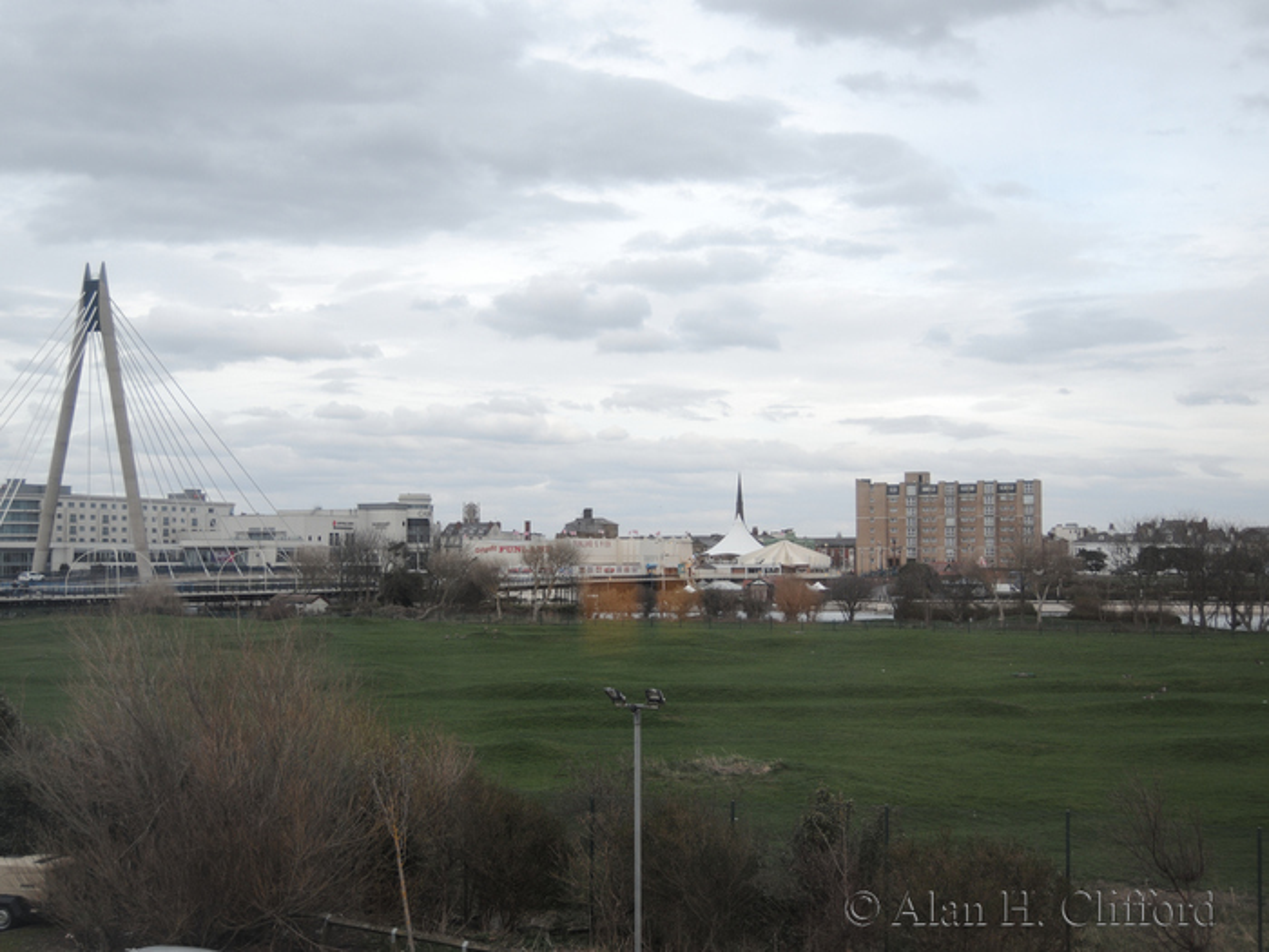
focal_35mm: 50
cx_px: 634
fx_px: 1833
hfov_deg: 38.2
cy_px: 476
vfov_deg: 29.1
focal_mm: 10.7
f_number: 3.5
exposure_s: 1/200
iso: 100
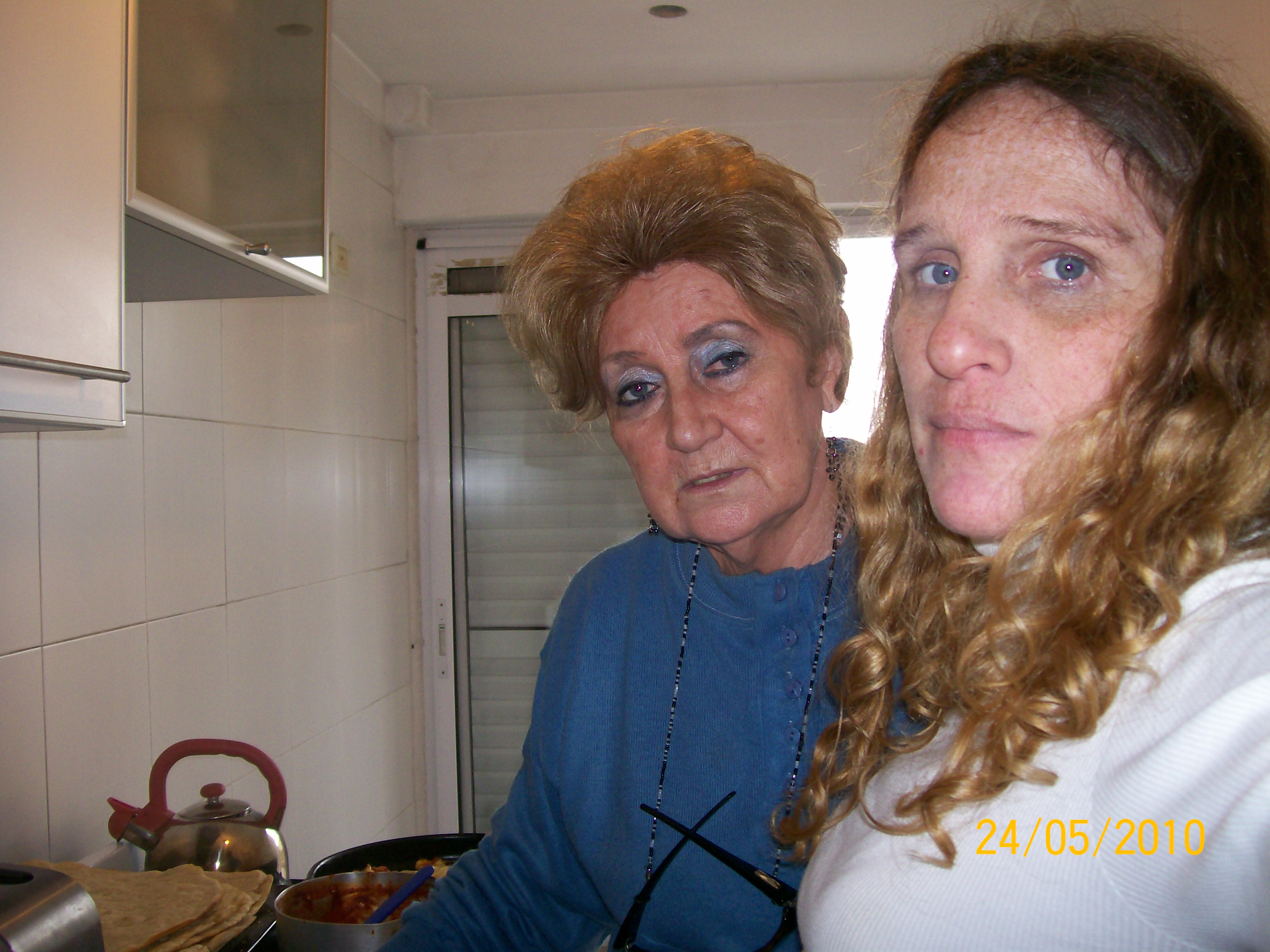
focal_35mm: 36
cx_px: 635
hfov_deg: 51.4
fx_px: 1321
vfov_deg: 39.7
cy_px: 476
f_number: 2.7
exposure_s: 1/64
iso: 80
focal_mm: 6
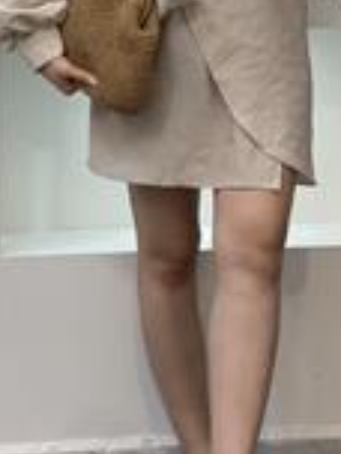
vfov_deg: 13.8
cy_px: 28
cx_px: 170
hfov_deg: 10.5
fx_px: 1852
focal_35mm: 141
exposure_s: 1/100
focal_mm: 6
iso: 64
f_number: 2
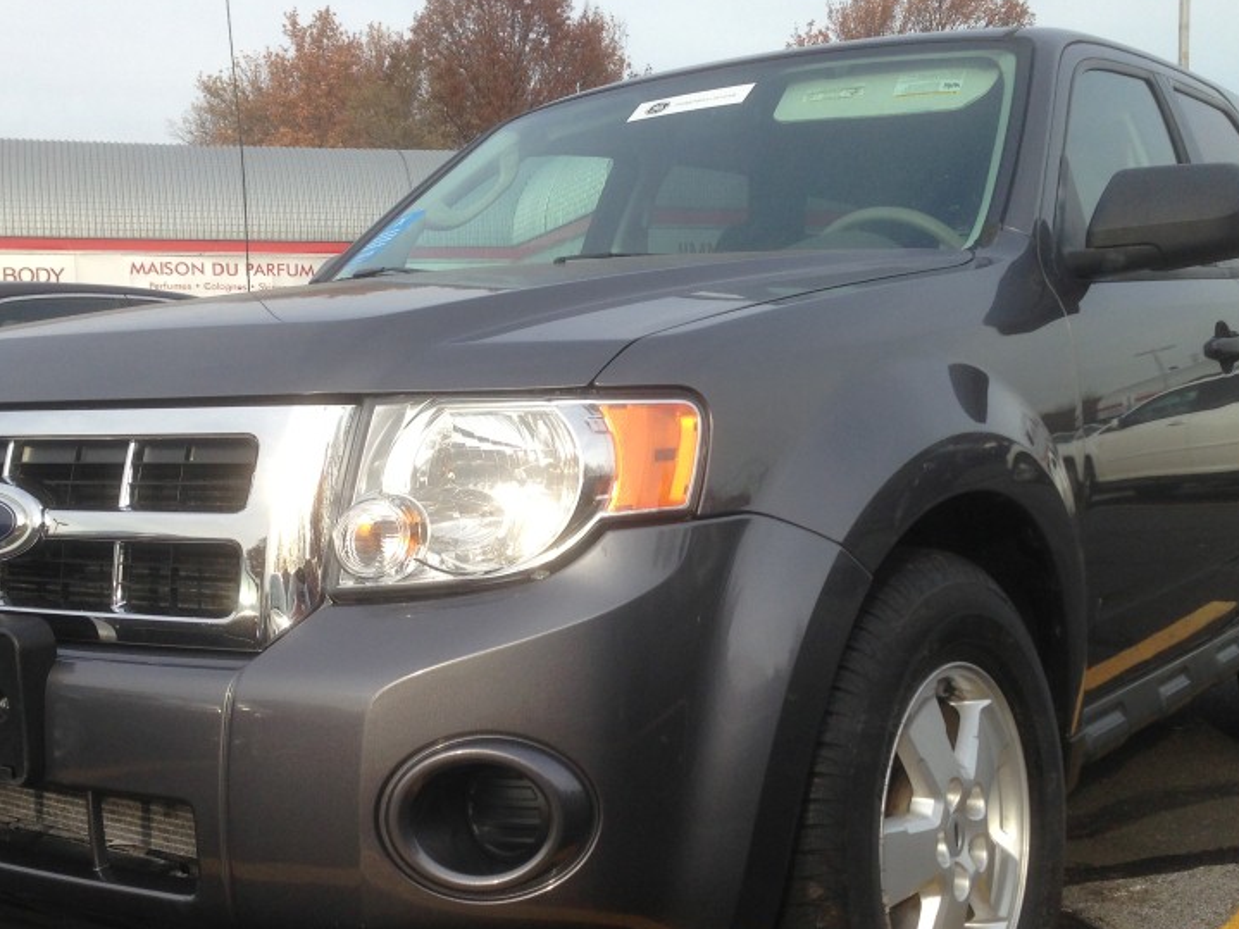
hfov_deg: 40.4
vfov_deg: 30.8
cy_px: 557
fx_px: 1682
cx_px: 548
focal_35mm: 47
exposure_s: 1/695
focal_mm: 4.13
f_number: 2.4
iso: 50
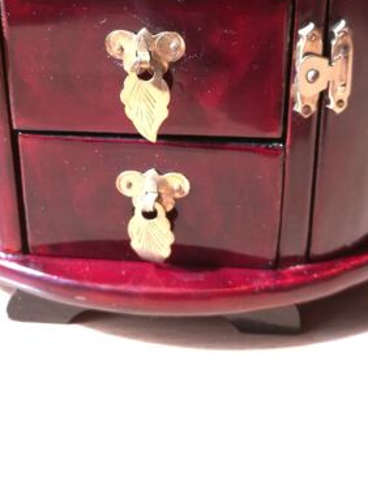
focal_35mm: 46
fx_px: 652
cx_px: 167
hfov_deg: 31.5
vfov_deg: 39.5
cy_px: 93
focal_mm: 4.5
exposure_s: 1/120
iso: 80
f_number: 2.2
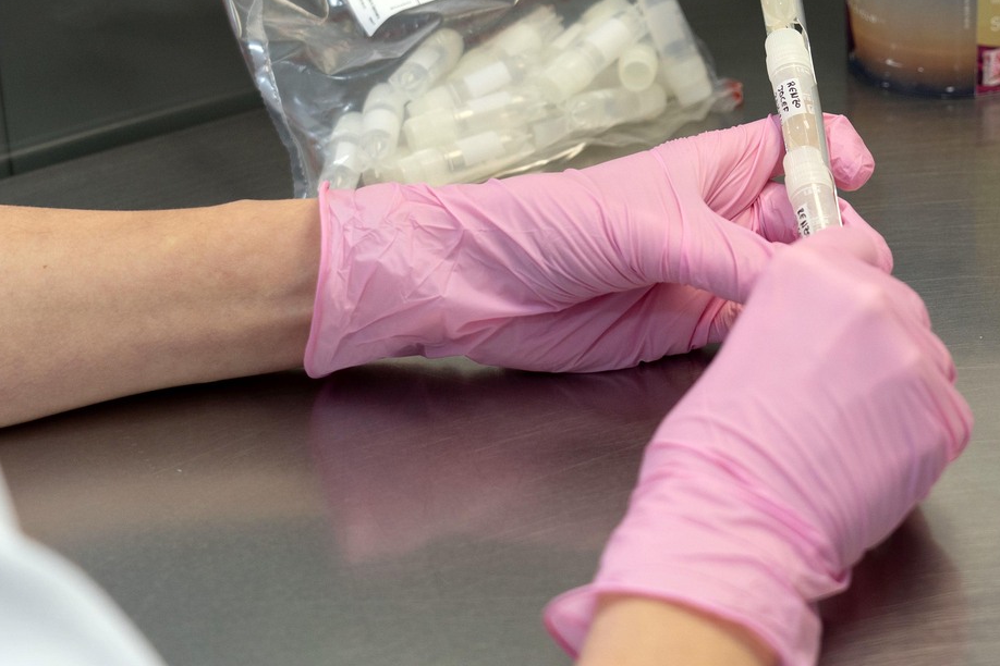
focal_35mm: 113
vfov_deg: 12.0
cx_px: 749
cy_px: 22
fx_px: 3139
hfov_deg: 18.0
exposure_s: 1/100
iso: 400
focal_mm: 54
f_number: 4
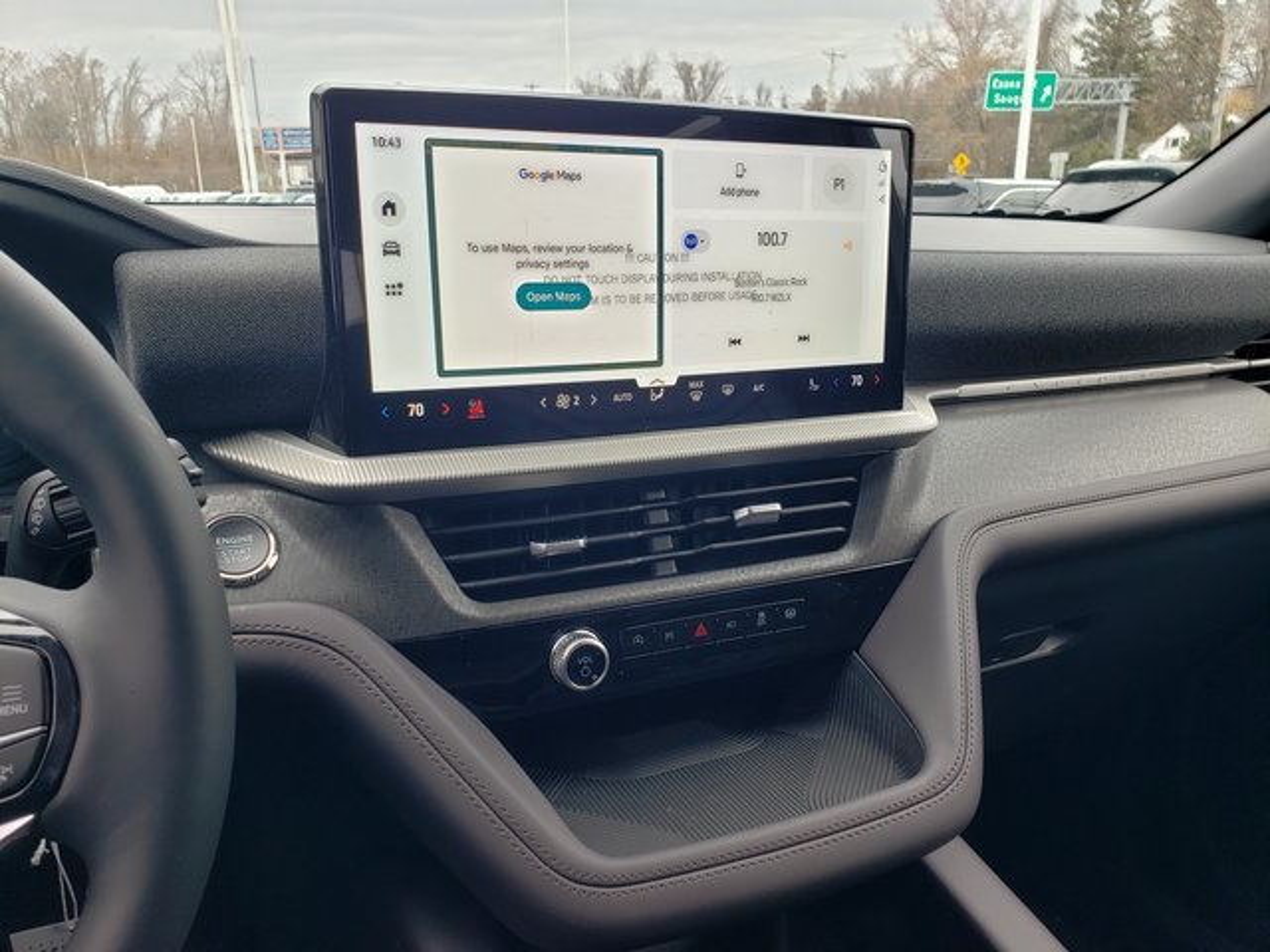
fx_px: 954
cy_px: 476
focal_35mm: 26
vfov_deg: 53.1
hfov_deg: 67.3
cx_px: 635
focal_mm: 4.3
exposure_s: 1/57
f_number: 2.4
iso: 50
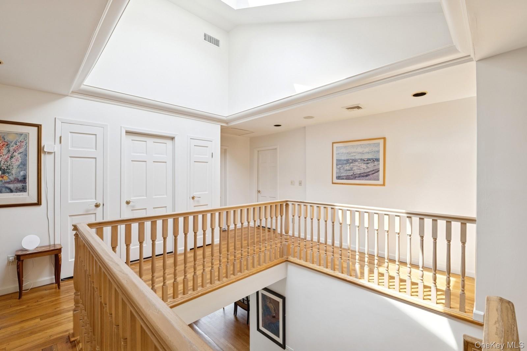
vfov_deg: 77.3
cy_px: 176
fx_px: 220
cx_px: 264
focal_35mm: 15
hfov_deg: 100.4
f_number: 14
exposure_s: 1/60
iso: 640
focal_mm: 15
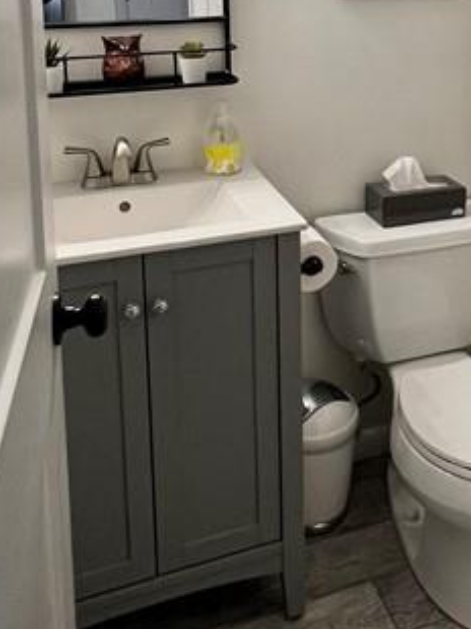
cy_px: 53
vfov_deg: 40.3
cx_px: 396
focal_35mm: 43
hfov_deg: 32.4
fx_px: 781
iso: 200
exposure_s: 1/60
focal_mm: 1.57
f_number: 1.8
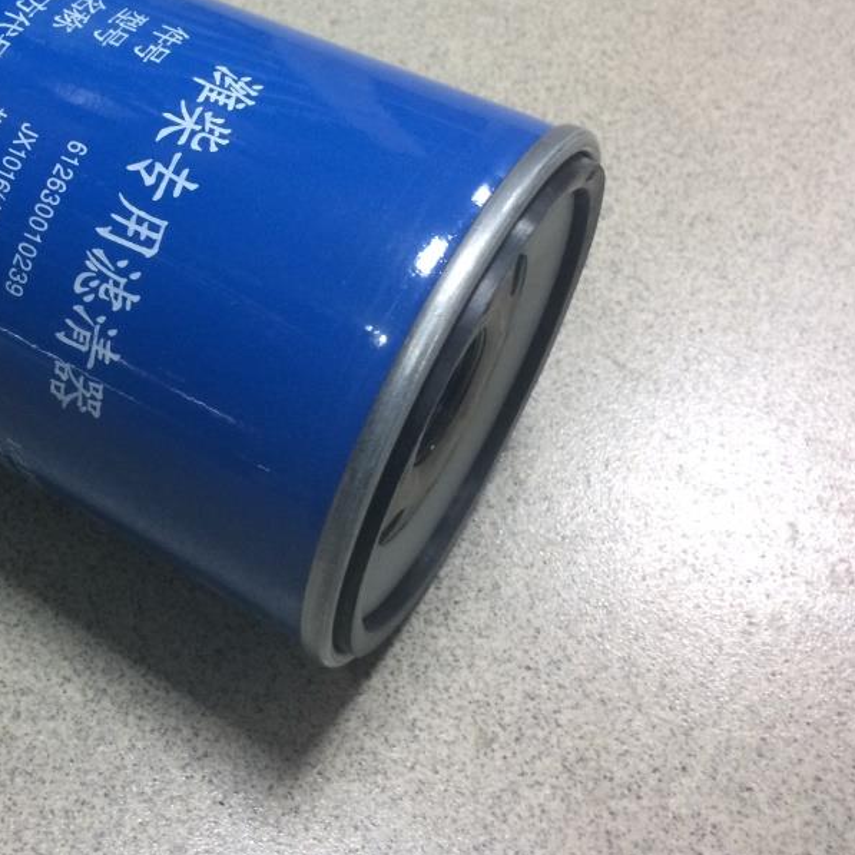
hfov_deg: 36.5
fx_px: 1230
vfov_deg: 38.1
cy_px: 312
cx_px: 127
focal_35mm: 44
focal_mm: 4.15
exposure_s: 1/33
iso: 160
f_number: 2.2
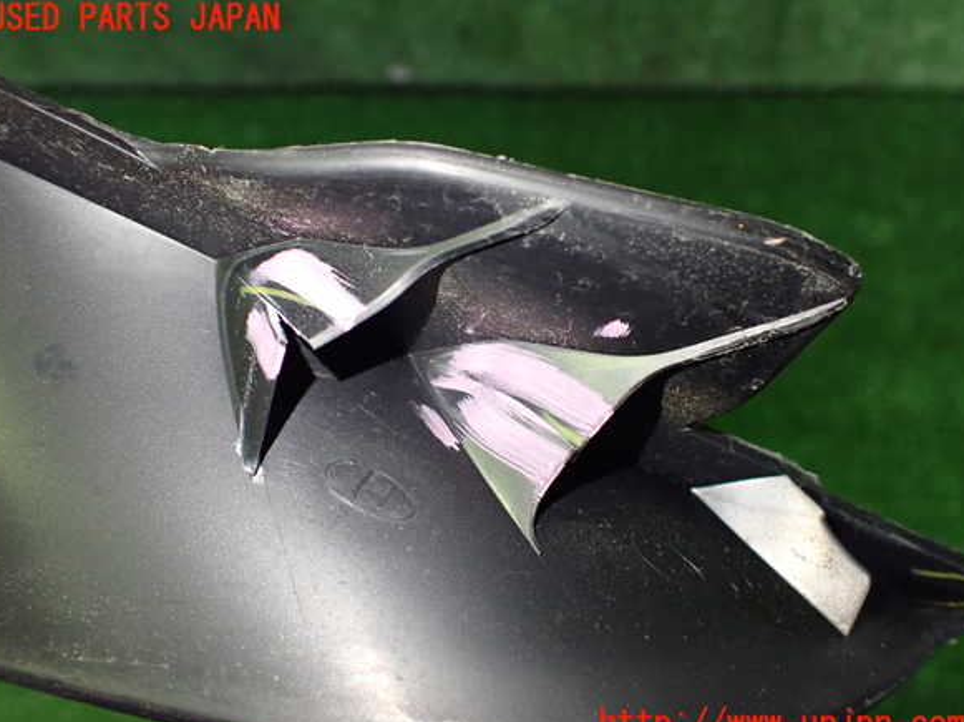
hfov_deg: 58.4
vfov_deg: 45.4
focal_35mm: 31
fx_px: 863
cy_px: 372
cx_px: 476
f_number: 2.3
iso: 800
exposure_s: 1/80
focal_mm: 5.4
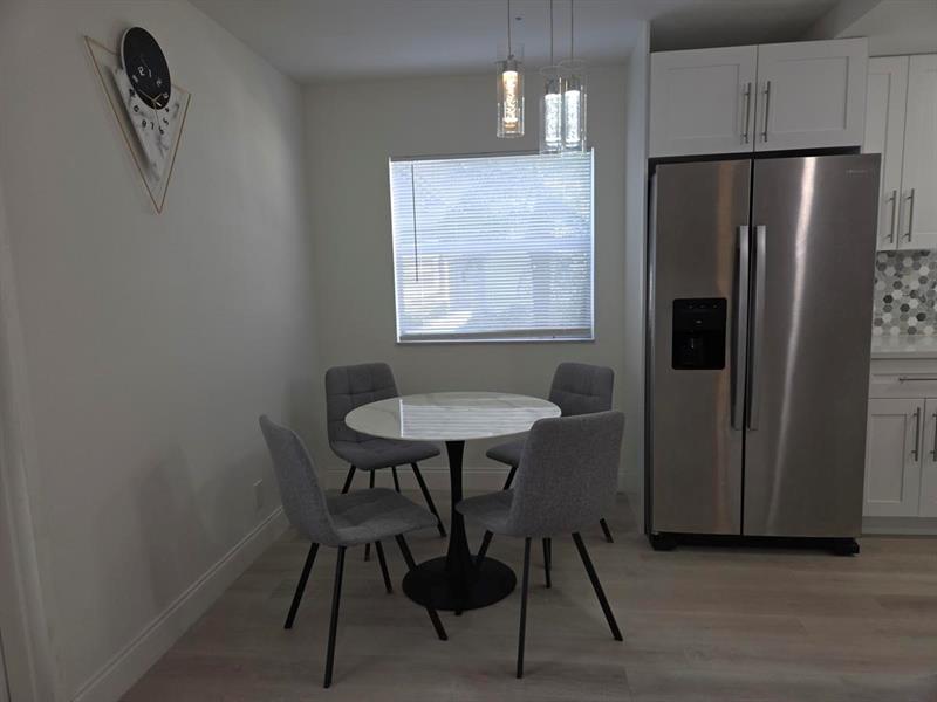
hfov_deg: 73.9
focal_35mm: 23
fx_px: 623
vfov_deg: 58.9
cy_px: 351
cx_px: 468
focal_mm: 5.4
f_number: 1.8
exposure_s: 1/120
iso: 50
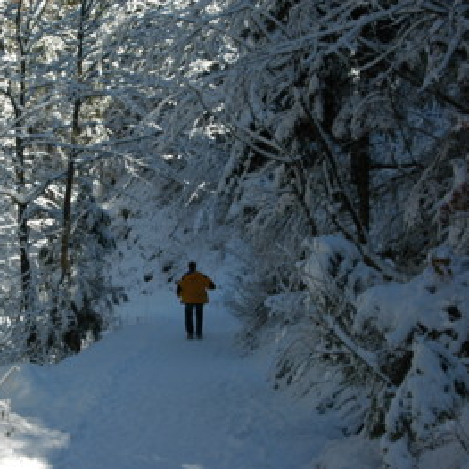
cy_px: 234
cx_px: 125
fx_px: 1364
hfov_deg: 19.4
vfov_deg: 19.5
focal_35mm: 89
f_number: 11
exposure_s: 1/160
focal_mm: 46
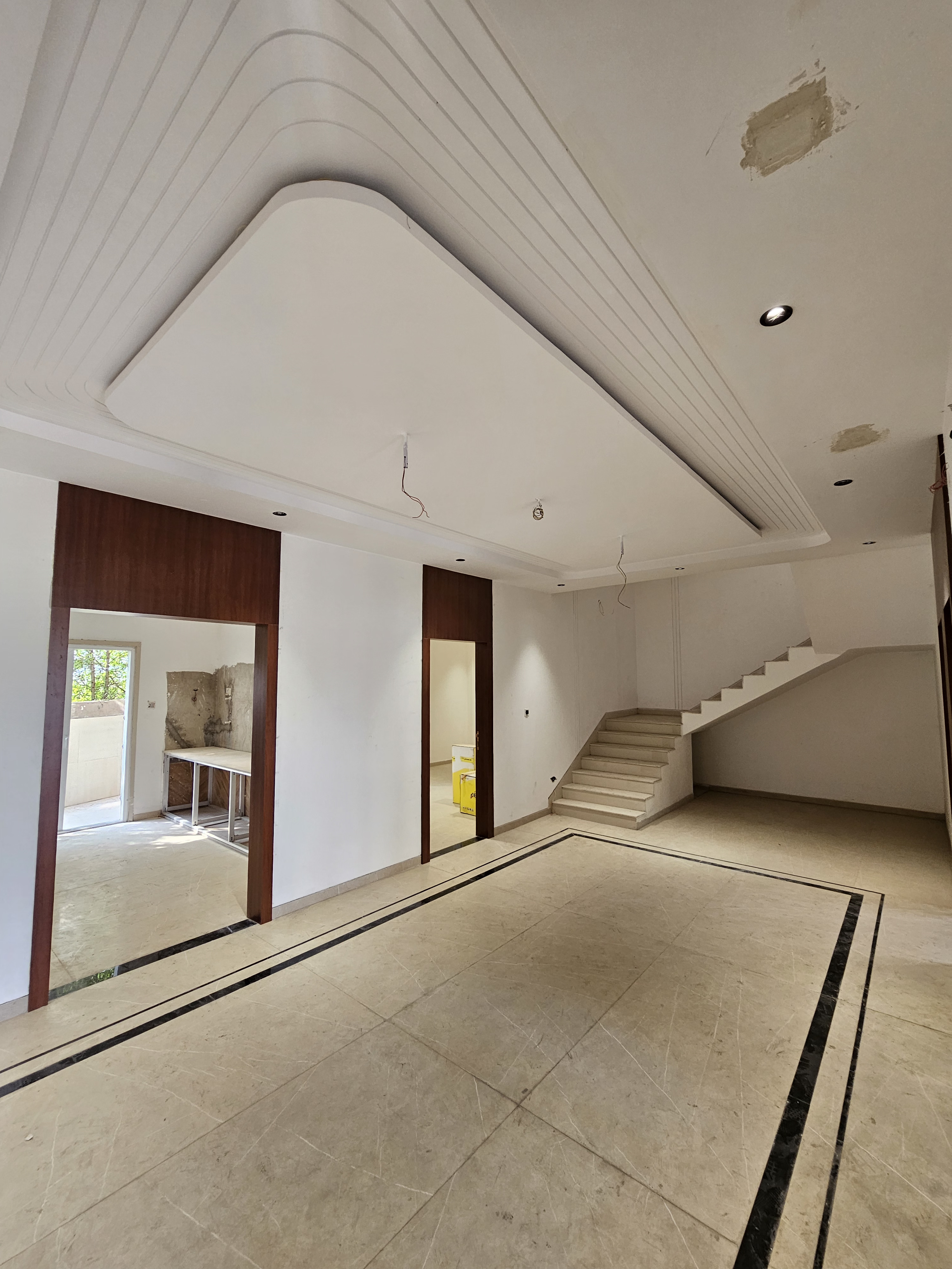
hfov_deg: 89.9
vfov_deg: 106.2
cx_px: 476
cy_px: 634
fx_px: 477
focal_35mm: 13
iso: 160
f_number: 2.2
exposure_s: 1/60
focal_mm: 2.2
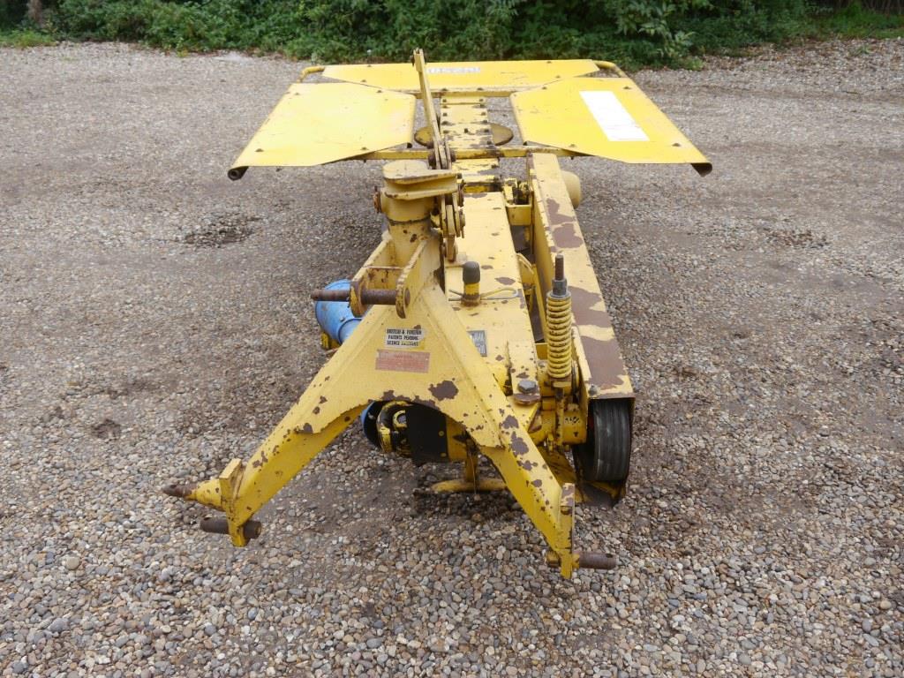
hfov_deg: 54.0
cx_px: 452
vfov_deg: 41.8
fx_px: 888
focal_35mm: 34
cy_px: 339
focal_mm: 17
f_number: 5
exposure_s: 1/160
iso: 160
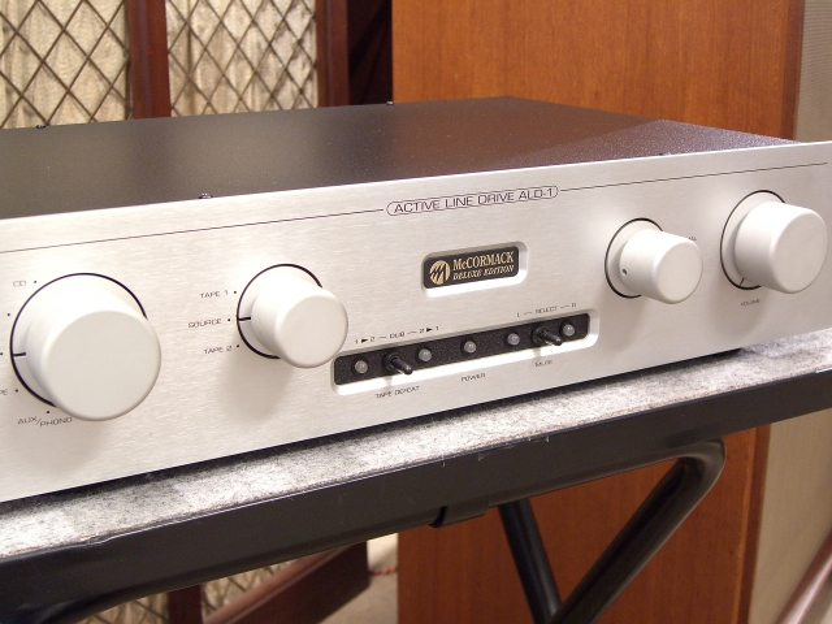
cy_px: 312
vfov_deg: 31.5
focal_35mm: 46
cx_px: 416
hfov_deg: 41.2
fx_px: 1106
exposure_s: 1/8
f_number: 3.1
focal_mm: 9.5
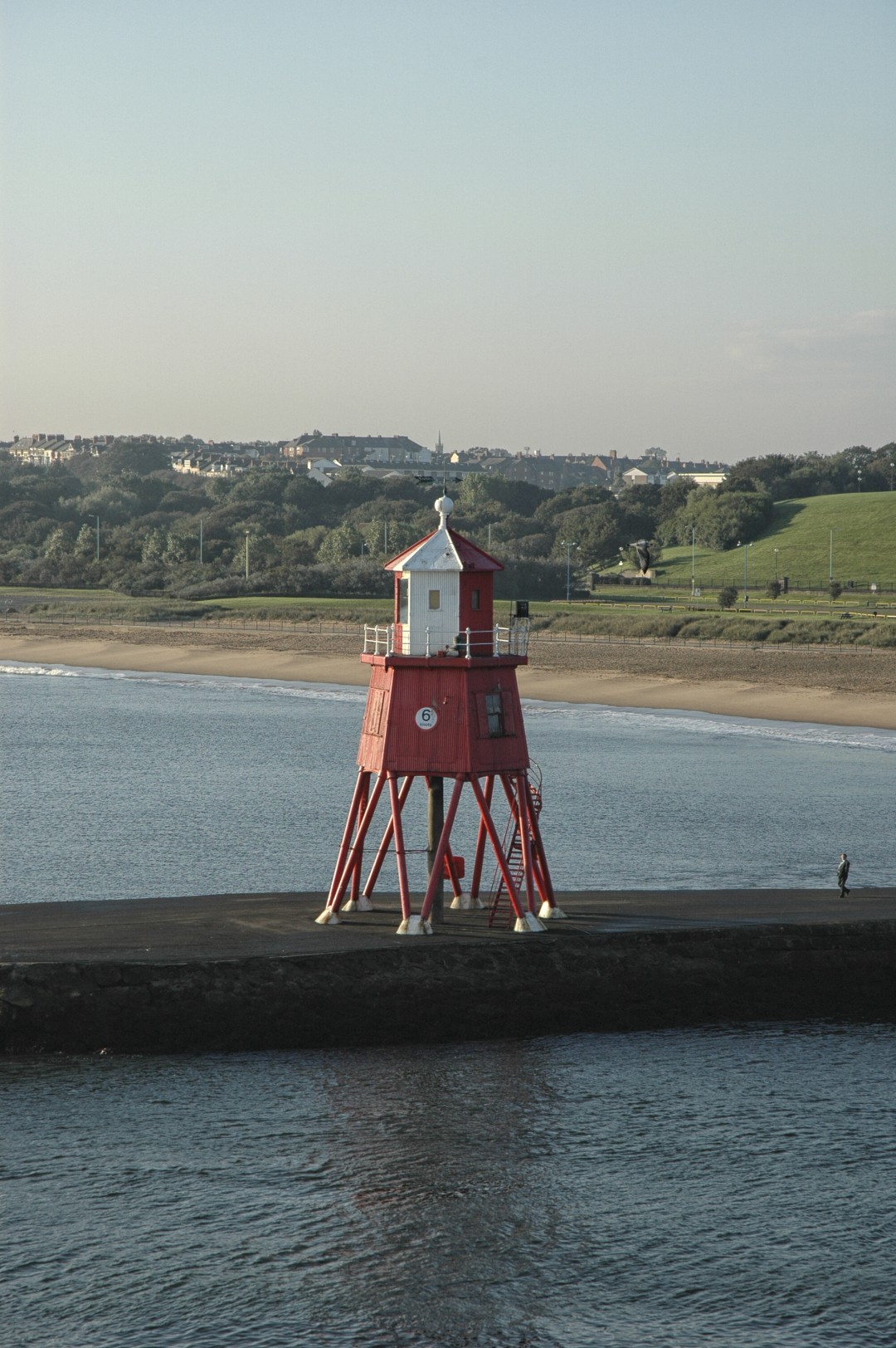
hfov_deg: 13.0
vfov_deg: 19.5
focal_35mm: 105
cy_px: 674
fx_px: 3926
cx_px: 448
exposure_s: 1/320
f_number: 9
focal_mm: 70
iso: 200
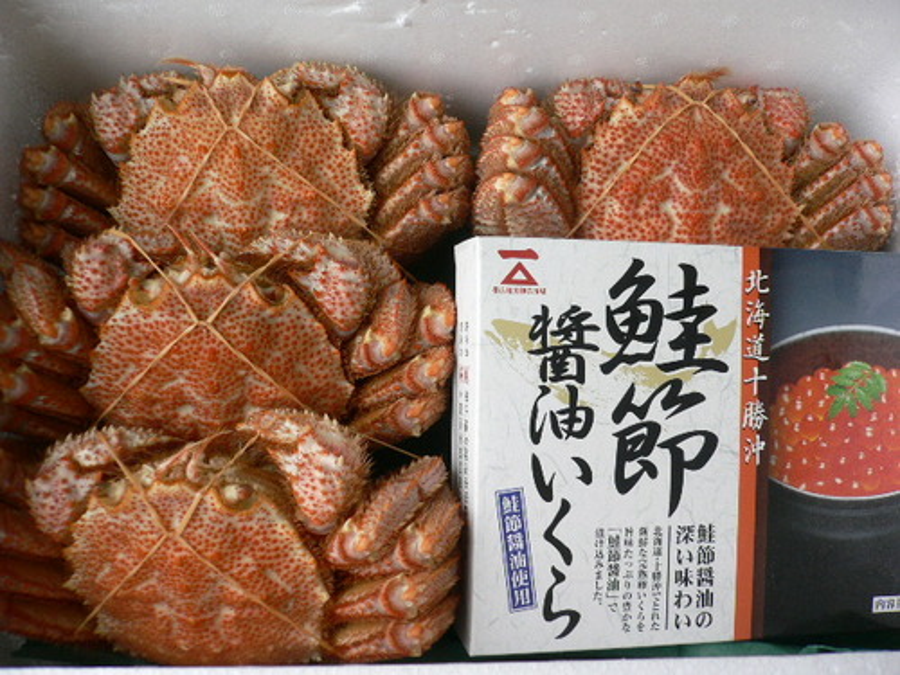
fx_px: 910
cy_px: 338
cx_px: 450
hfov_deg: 52.6
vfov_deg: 40.7
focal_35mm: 35
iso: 100
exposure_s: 1/100
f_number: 2.8
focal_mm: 5.8
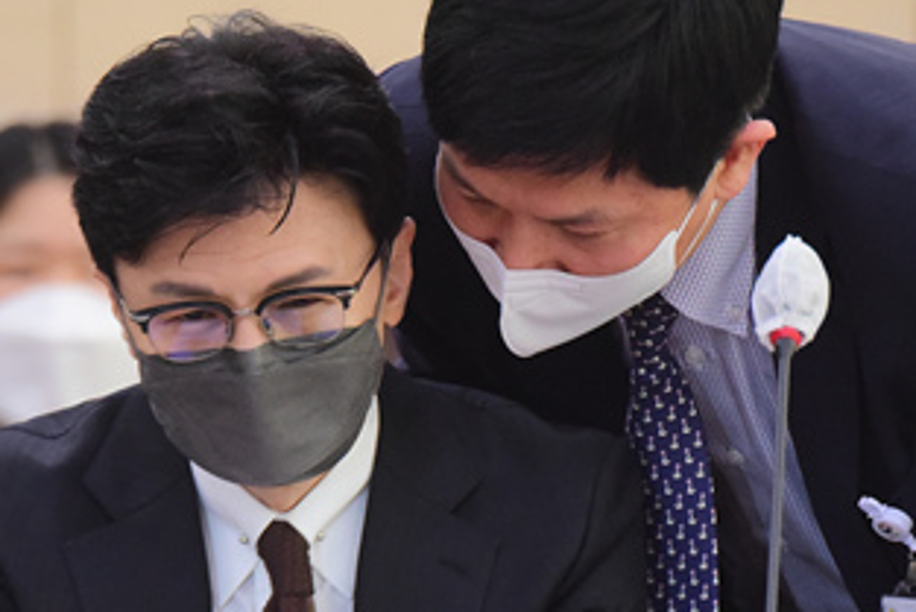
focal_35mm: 817
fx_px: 20797
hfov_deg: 2.5
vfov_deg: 1.7
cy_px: 417
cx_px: 395
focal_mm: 400
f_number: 5.6
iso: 5000
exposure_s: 1/320
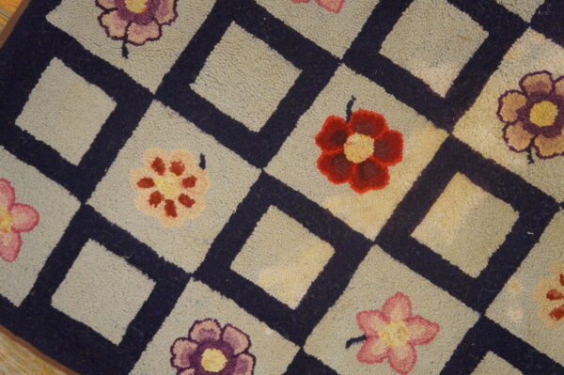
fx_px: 517
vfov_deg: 39.9
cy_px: 188
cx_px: 282
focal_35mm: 33
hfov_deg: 57.3
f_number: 4
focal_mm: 22
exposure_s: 1/60
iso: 1250
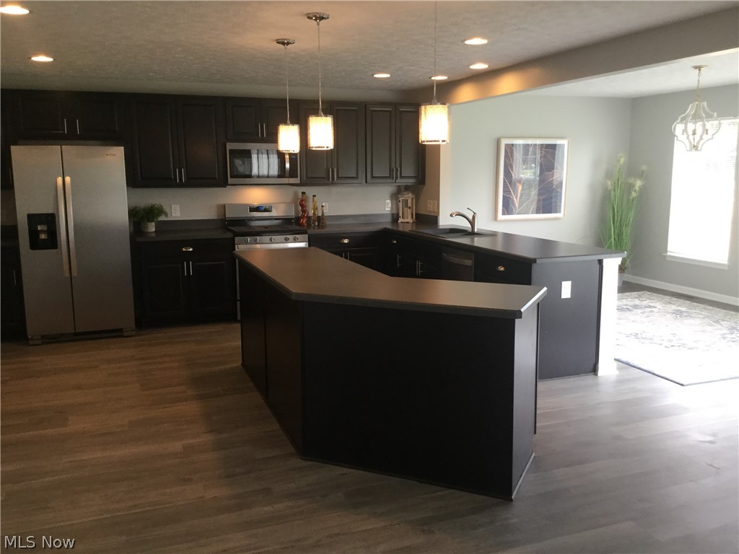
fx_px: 662
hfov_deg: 58.4
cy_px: 277
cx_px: 370
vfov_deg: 45.4
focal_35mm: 31
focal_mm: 3.3
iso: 64
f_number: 2.4
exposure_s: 1/30
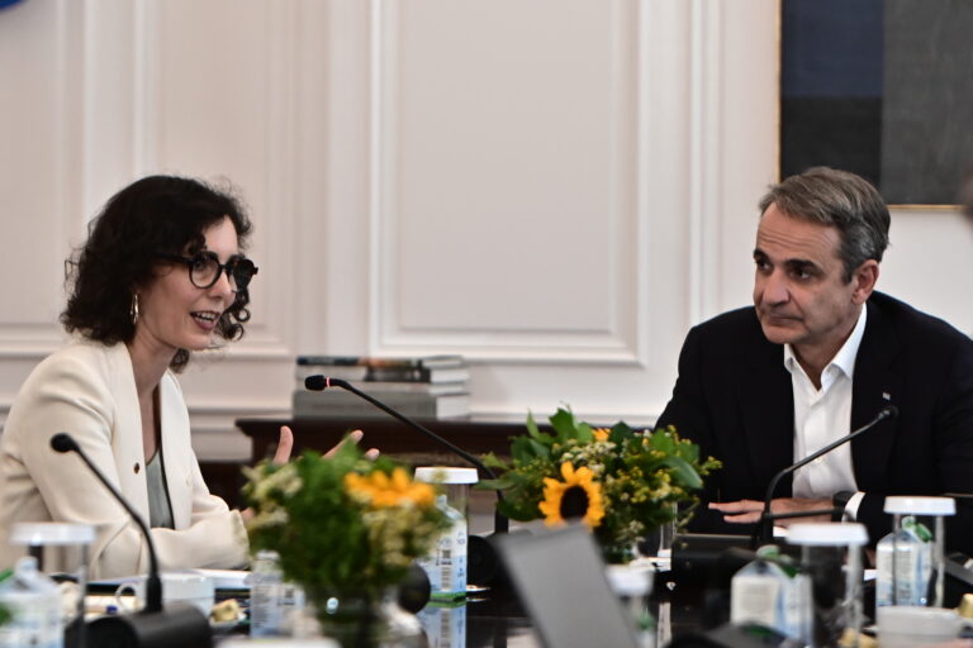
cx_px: 486
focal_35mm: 174
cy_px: 324
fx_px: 4702
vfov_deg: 7.9
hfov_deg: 11.8
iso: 2000
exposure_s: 1/400
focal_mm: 116
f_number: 3.5
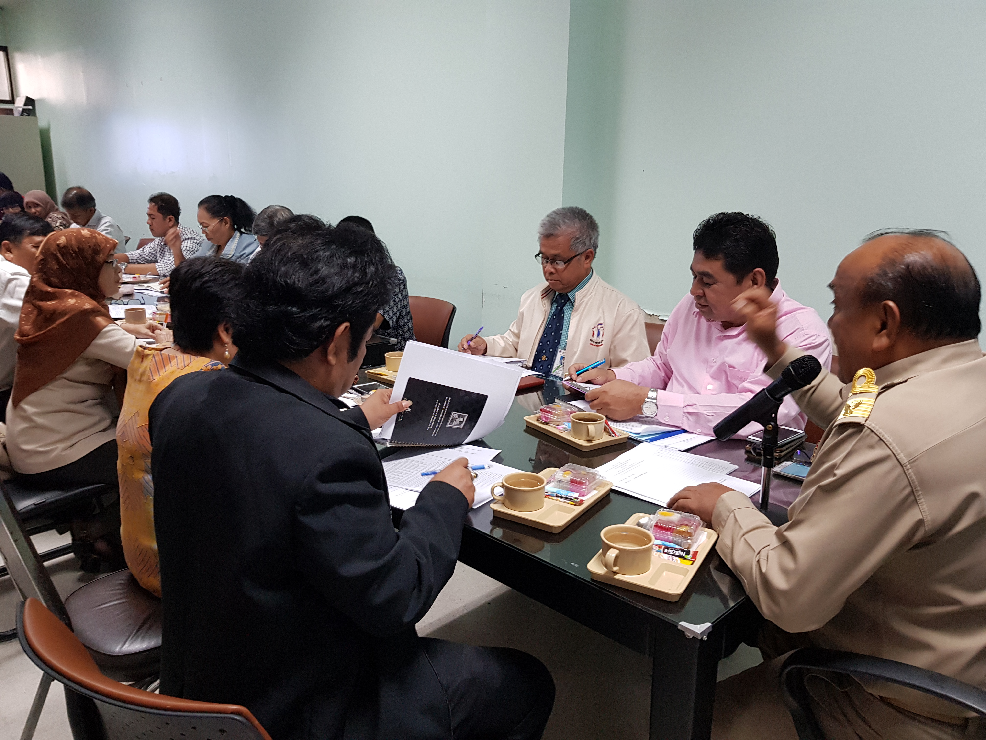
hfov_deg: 67.3
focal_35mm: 26
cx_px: 493
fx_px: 741
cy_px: 370
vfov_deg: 53.1
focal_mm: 4.3
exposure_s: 1/33
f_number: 1.7
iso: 160
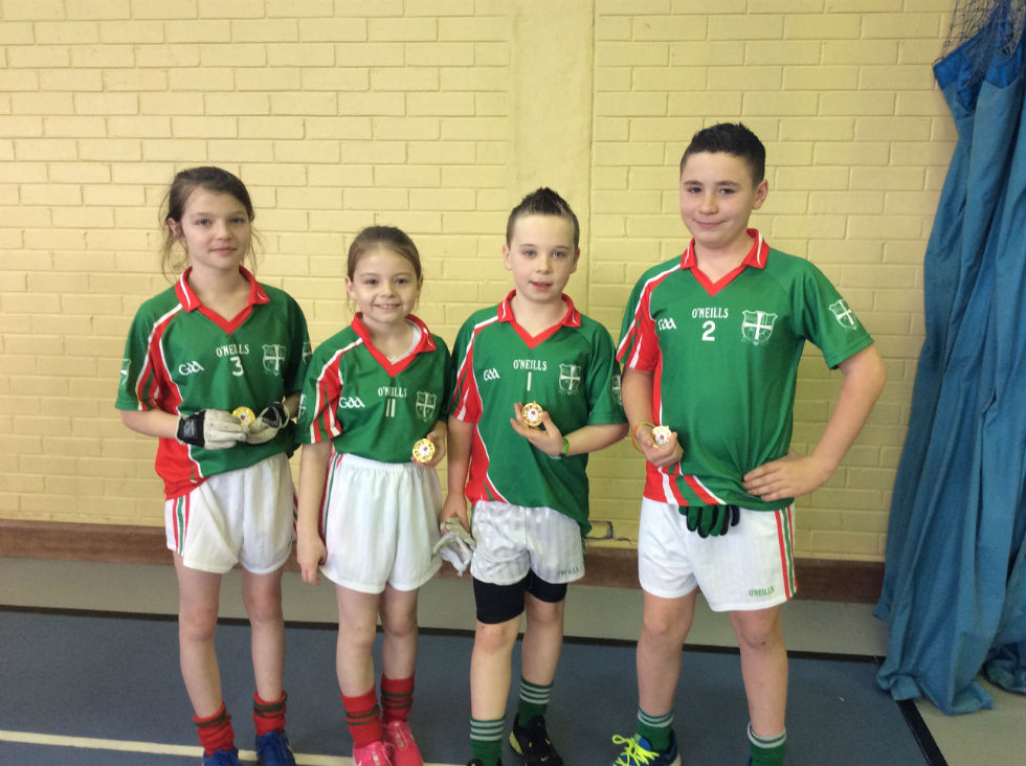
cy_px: 383
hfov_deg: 56.9
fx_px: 947
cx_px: 513
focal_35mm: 32
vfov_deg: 44.1
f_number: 2.4
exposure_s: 1/24
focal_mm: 3.3
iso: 64
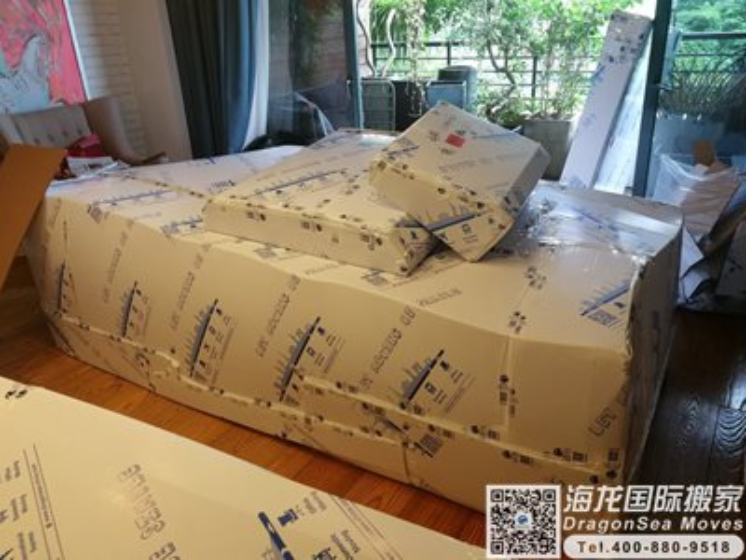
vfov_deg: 51.4
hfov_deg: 65.3
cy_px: 280
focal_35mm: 27
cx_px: 373
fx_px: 582
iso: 250
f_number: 2.2
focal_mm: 3.84
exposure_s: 1/33.3
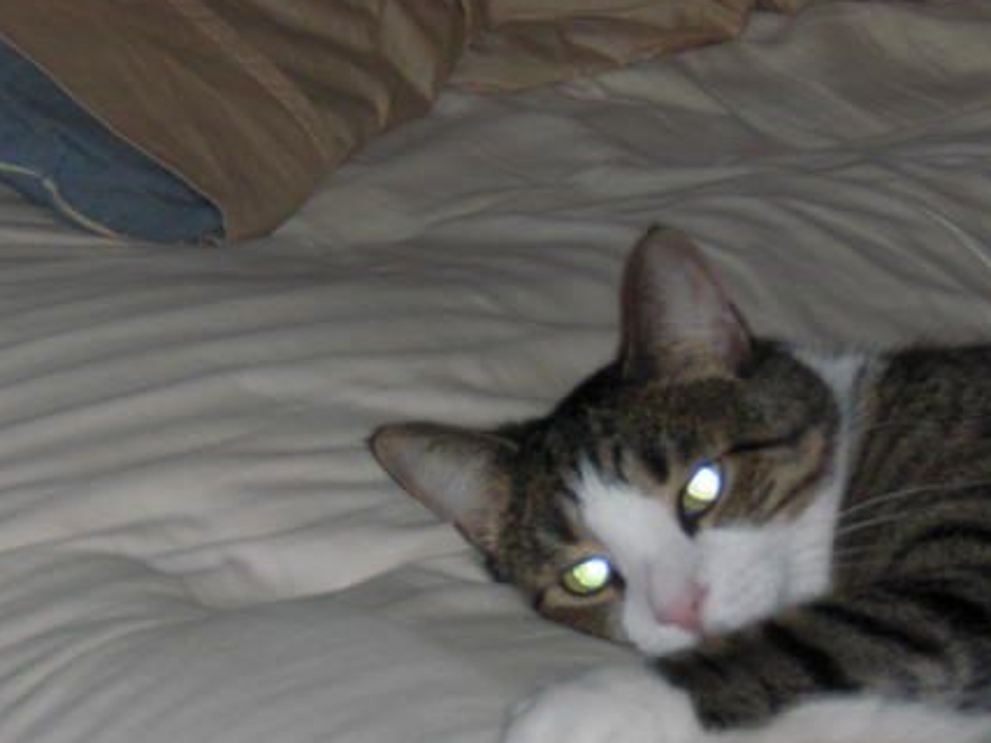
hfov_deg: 11.6
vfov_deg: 8.7
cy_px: 527
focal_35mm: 171
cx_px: 536
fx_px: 4894
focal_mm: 18.9
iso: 200
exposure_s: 1/60
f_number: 5.9
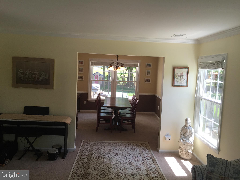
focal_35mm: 29
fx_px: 201
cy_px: 90
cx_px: 120
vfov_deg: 48.2
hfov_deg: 61.7
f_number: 2.2
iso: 50
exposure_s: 1/120
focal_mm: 4.15
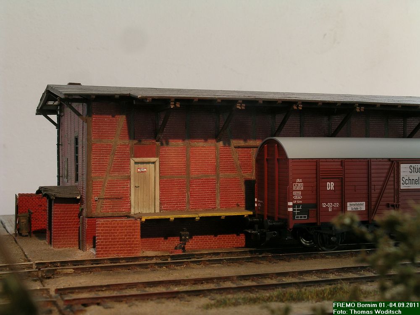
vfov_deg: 12.6
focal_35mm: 118
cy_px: 158
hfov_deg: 16.7
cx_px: 210
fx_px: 1432
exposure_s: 1.8
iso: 50
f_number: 8
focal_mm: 11.8
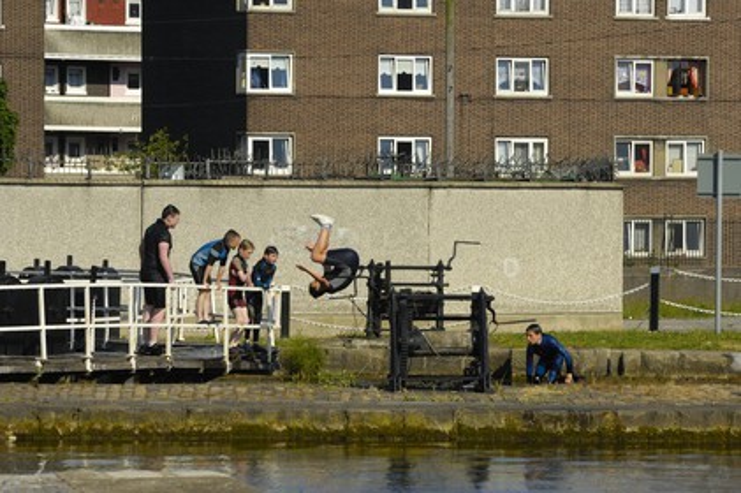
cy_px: 246
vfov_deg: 5.1
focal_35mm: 270
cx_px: 370
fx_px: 5553
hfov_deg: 7.6
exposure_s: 1/400
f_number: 9.5
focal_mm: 180
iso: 100
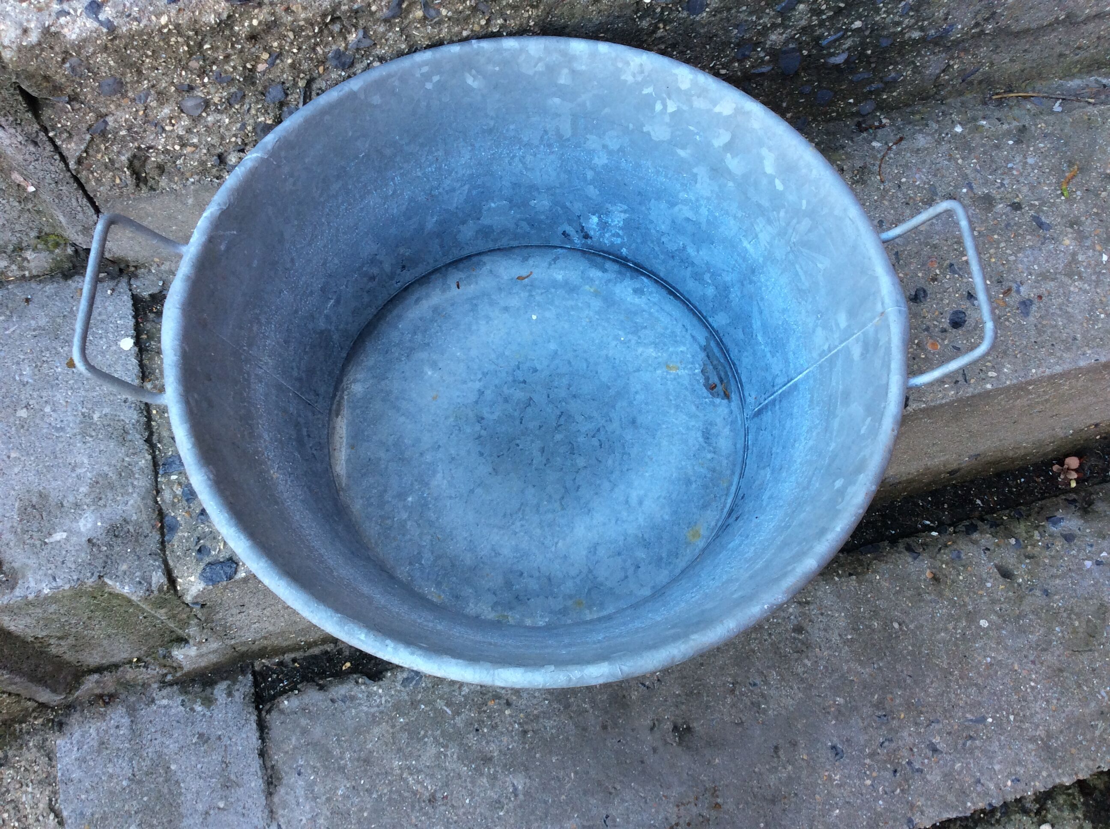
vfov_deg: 44.1
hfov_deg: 56.9
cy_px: 414
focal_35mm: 32
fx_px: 1025
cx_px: 555
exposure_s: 1/50
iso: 32
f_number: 2.4
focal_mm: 3.3
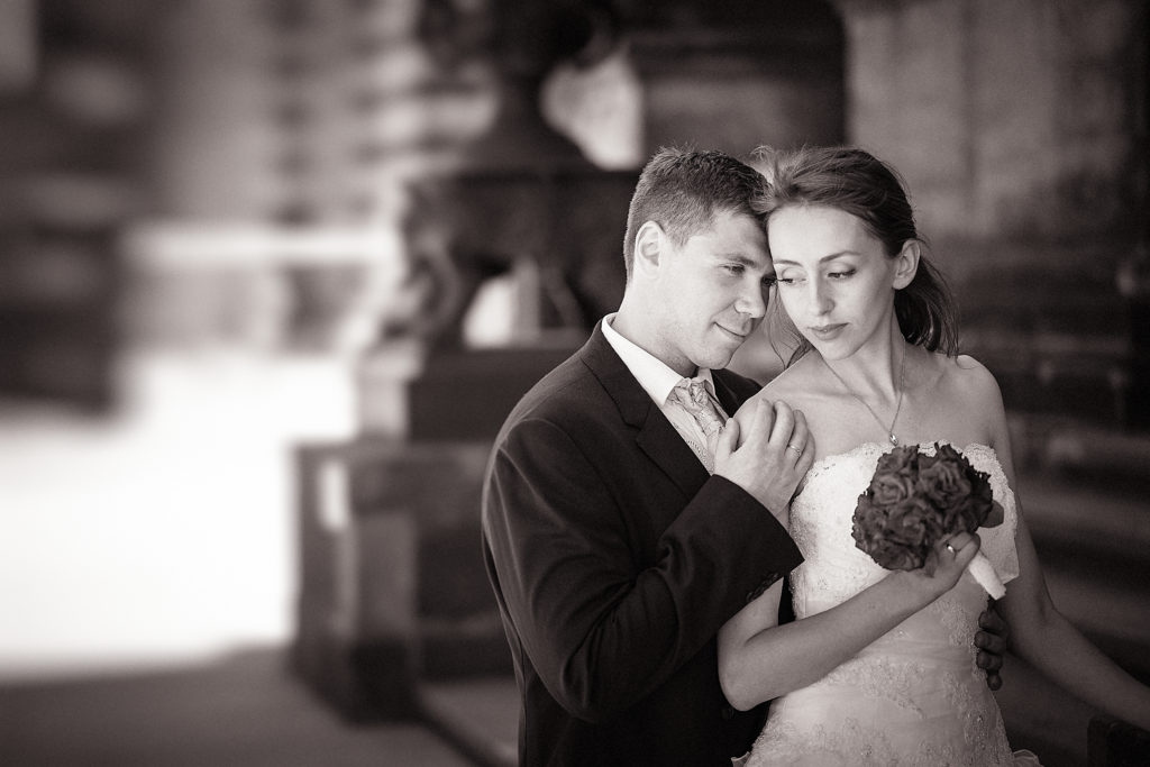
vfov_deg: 16.1
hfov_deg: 23.9
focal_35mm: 85
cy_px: 384
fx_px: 2715
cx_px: 575
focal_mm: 85
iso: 100
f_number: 2
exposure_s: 1/640
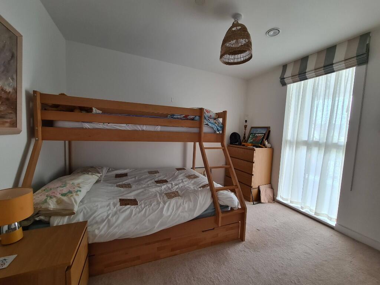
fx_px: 143
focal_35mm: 13
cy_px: 142
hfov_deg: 106.2
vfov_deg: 89.9
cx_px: 190
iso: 125
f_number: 2.2
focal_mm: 2.2
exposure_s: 1/50
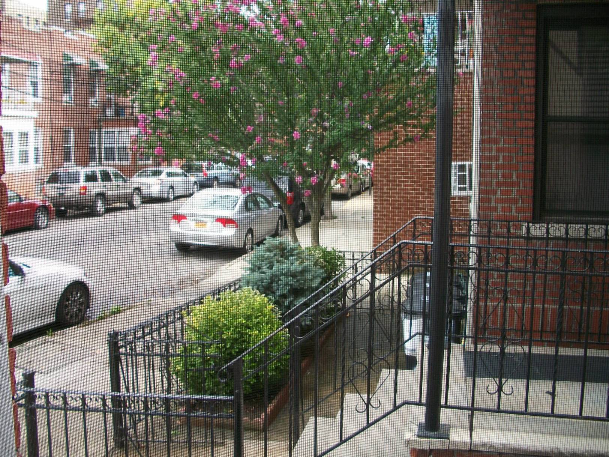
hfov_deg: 52.6
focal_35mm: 35
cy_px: 228
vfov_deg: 40.7
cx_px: 304
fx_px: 616
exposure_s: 1/125
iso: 80
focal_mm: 6.3
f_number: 3.1
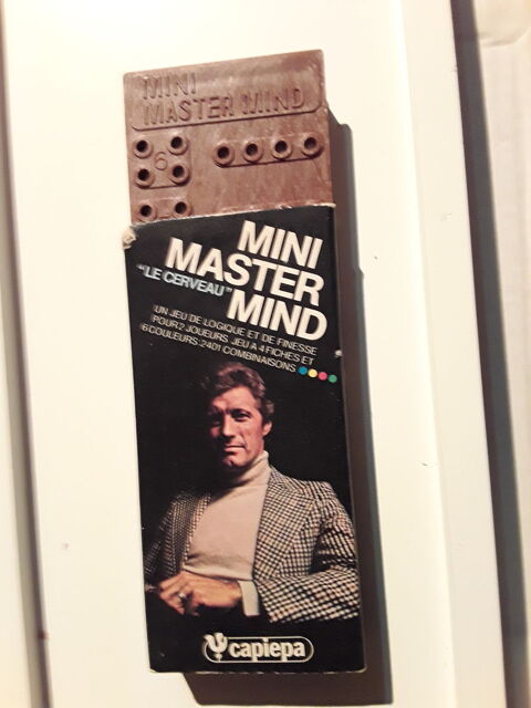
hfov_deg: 51.4
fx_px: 552
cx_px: 266
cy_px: 354
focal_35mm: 27
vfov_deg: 65.3
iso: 250
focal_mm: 2.91
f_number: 1.9
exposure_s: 1/17
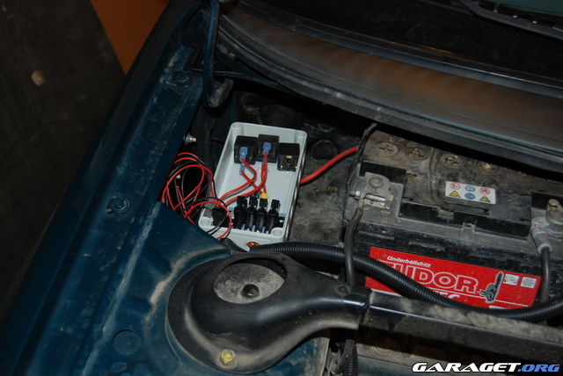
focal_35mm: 48
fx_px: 751
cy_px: 188
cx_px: 282
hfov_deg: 41.1
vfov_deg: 28.1
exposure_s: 1/60
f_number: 4.5
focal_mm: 32
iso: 200
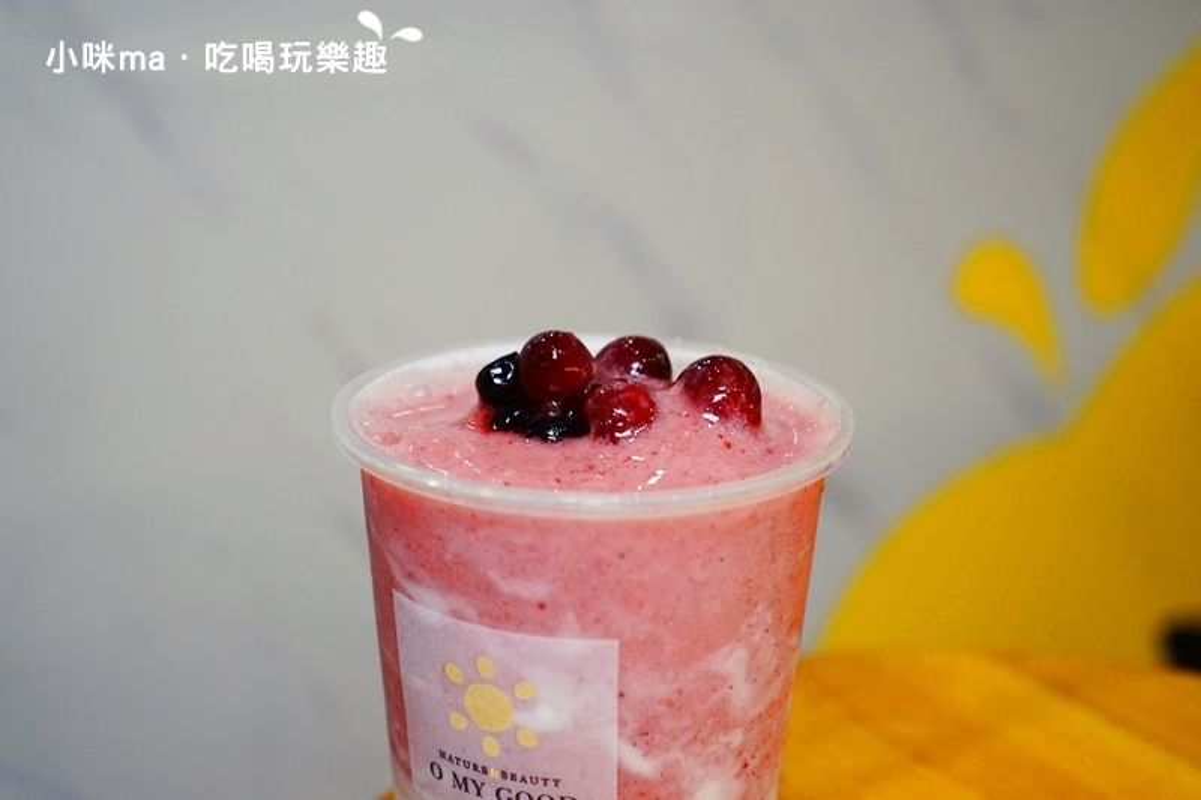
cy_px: 400
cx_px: 600
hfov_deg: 40.4
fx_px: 1634
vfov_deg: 27.5
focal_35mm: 49
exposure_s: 1/60
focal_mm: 49
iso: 320
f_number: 4.5
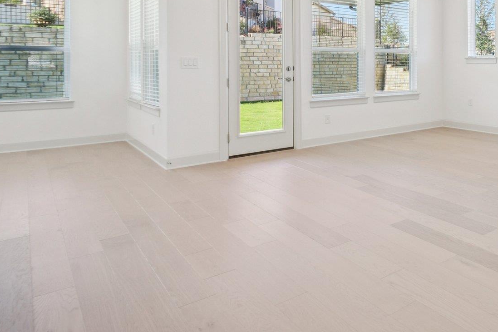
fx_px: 387
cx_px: 446
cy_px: 50
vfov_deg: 43.4
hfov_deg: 56.7
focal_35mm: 28
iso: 400
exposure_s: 1/30
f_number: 8
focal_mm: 10
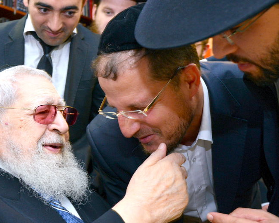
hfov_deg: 42.3
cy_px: 116
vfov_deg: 34.9
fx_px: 355
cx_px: 93
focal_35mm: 43
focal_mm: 29
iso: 1250
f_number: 5.6
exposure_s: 1/80
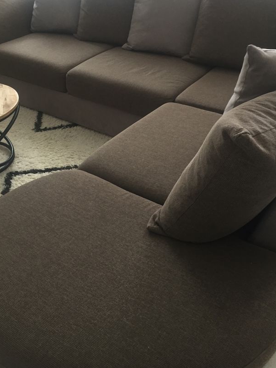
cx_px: 132
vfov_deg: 51.0
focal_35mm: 36
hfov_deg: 39.6
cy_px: 147
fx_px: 383
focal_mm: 4.15
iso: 160
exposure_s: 1/33
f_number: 2.2
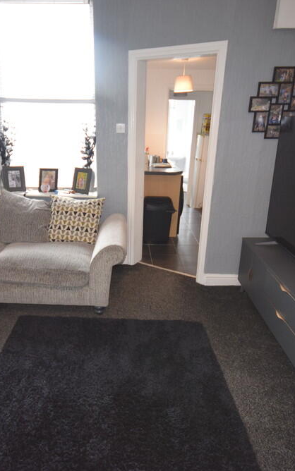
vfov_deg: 70.8
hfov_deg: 47.7
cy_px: 239
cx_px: 117
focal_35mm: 26
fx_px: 331
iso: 1000
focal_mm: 11
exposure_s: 1/60
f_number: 4.2
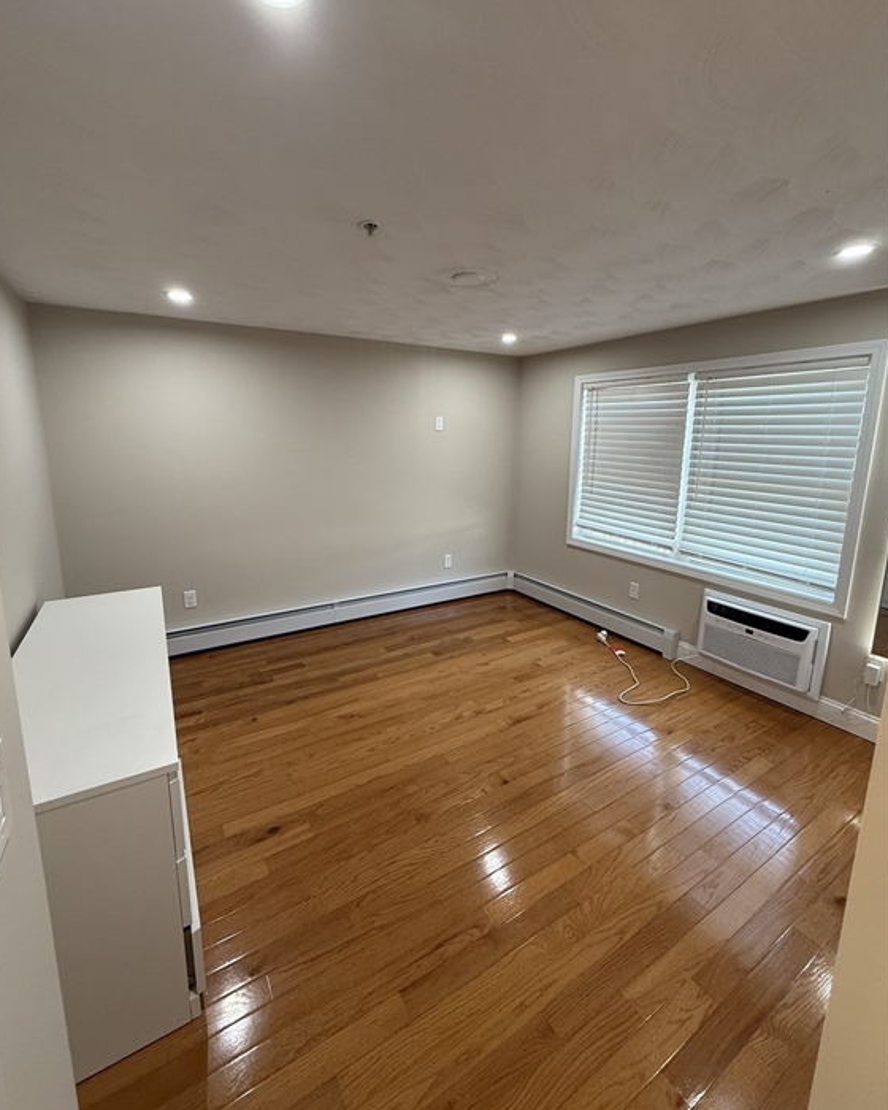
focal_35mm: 15
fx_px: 493
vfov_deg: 96.7
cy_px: 519
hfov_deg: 84.0
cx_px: 438
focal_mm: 2.22
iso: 200
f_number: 2.2
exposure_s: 1/60
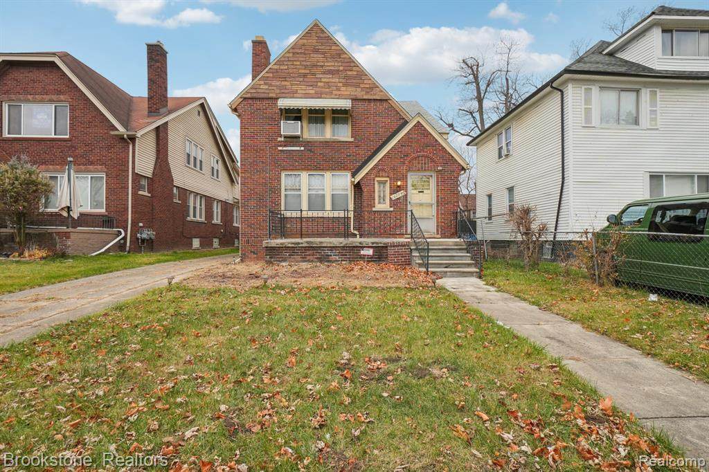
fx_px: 354
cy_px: 236
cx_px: 354
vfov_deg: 67.3
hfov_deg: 90.0
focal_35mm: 18
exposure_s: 1/30
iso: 160
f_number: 8
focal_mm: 12
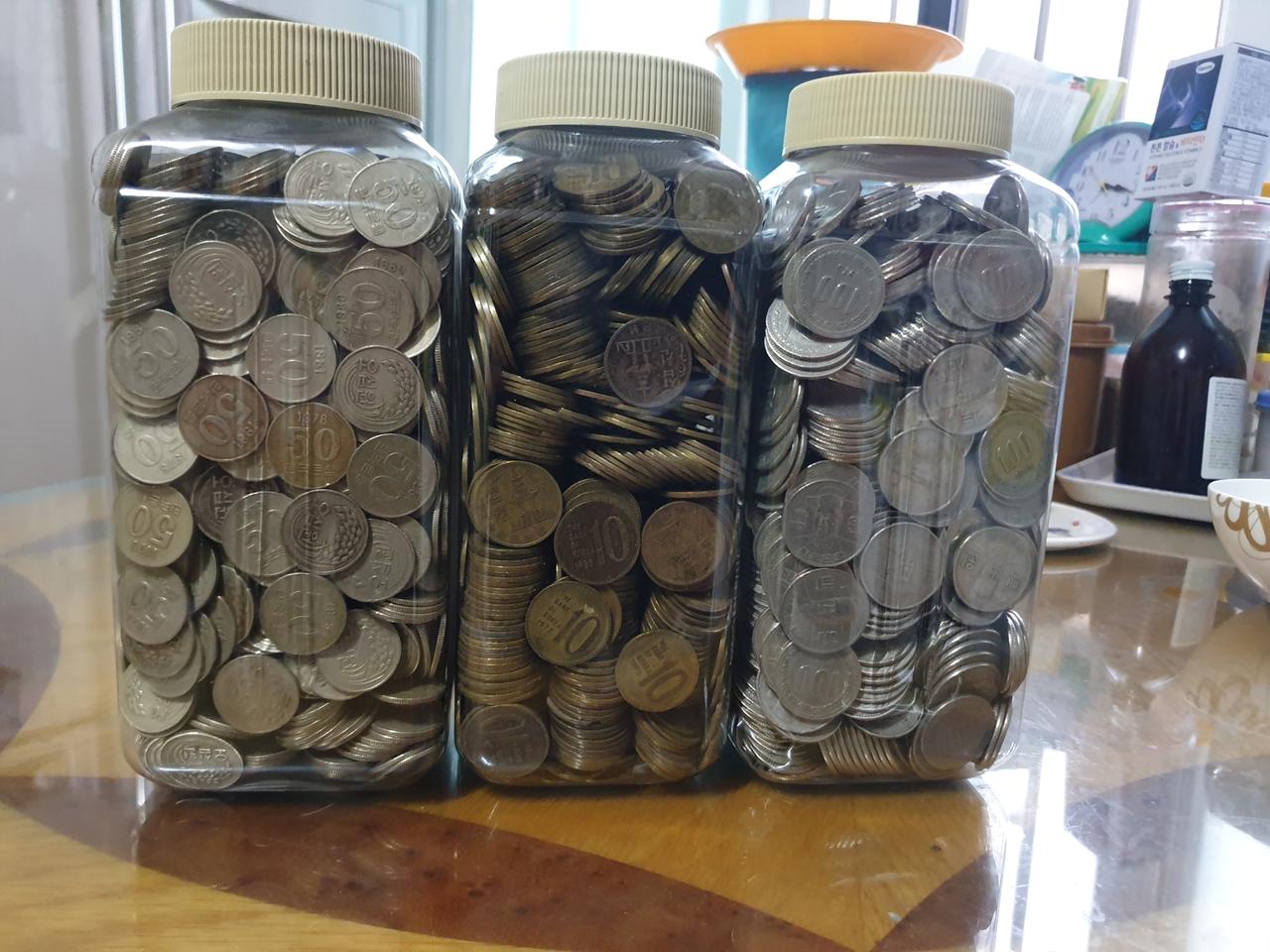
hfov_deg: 67.3
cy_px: 476
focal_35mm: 26
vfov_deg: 53.1
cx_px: 635
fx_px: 954
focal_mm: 4.3
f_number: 1.5
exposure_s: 1/60
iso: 400
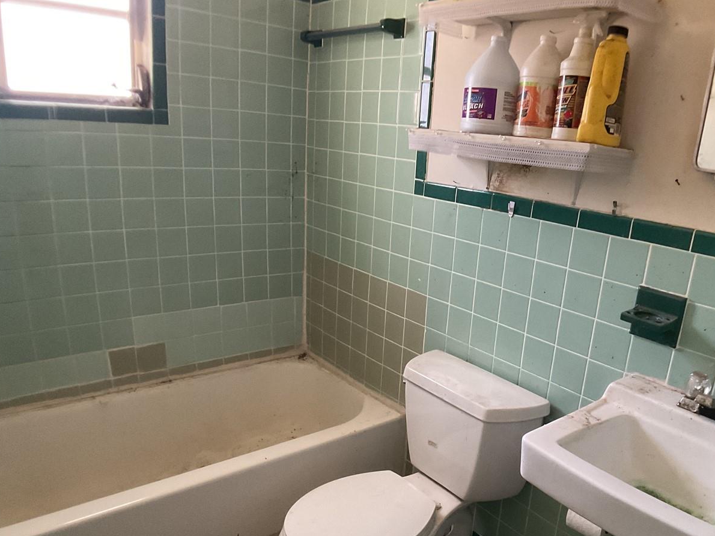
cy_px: 341
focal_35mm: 39
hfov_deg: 47.2
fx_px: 805
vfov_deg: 36.6
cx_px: 472
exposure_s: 1/33
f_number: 1.8
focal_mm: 3
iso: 250
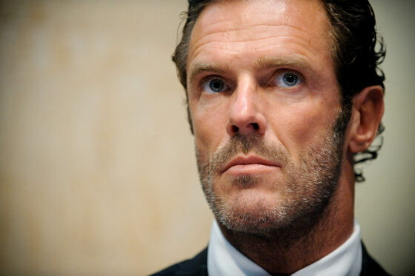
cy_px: 138
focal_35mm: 200
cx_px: 208
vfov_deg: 6.9
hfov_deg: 10.3
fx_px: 2305
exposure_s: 1/125
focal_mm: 200
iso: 3200
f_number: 3.2
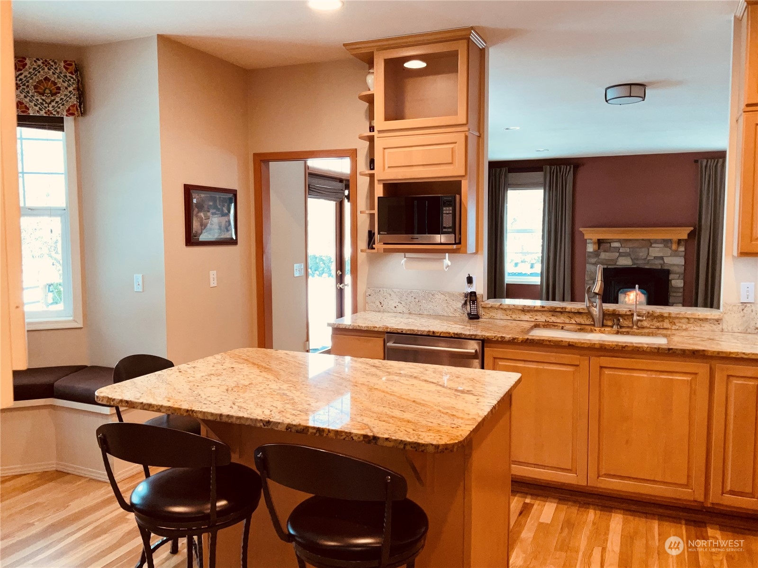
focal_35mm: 29
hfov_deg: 61.7
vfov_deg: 48.2
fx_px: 635
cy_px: 284
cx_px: 379
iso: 50
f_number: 1.8
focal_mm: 3
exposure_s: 1/60
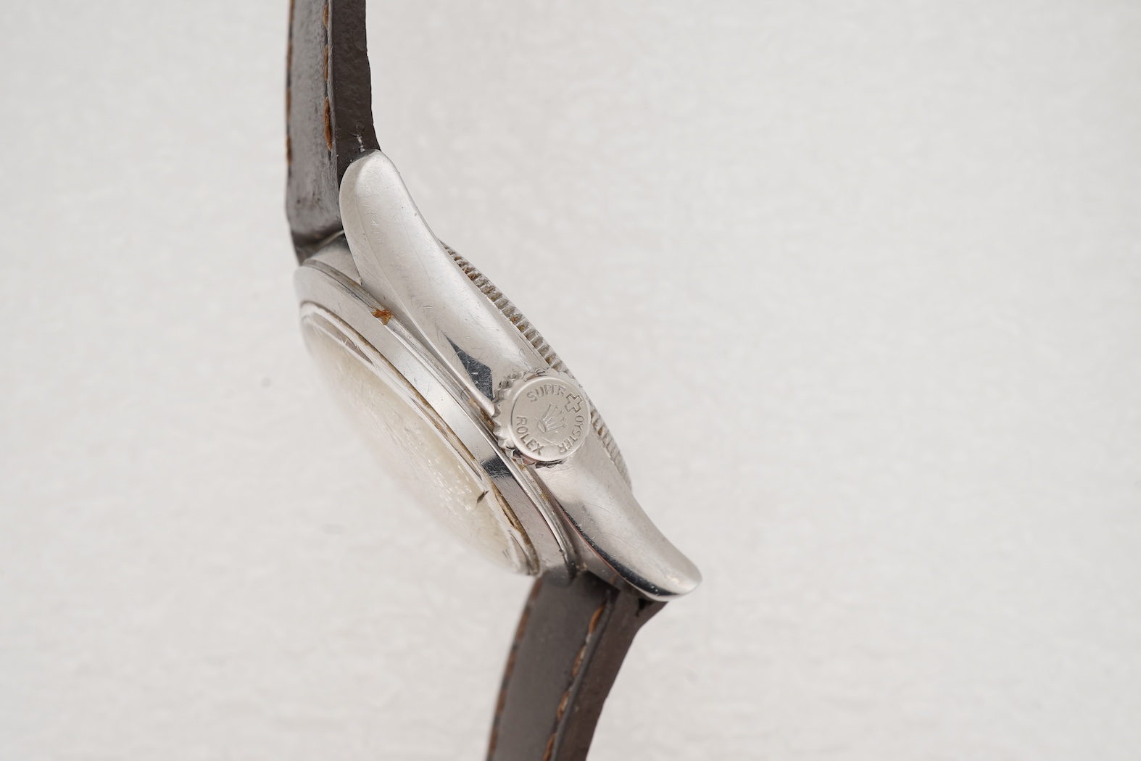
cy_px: 380
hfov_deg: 43.6
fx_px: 1426
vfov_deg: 29.9
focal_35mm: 45
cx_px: 570
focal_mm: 30
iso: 160
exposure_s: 1/160
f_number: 22
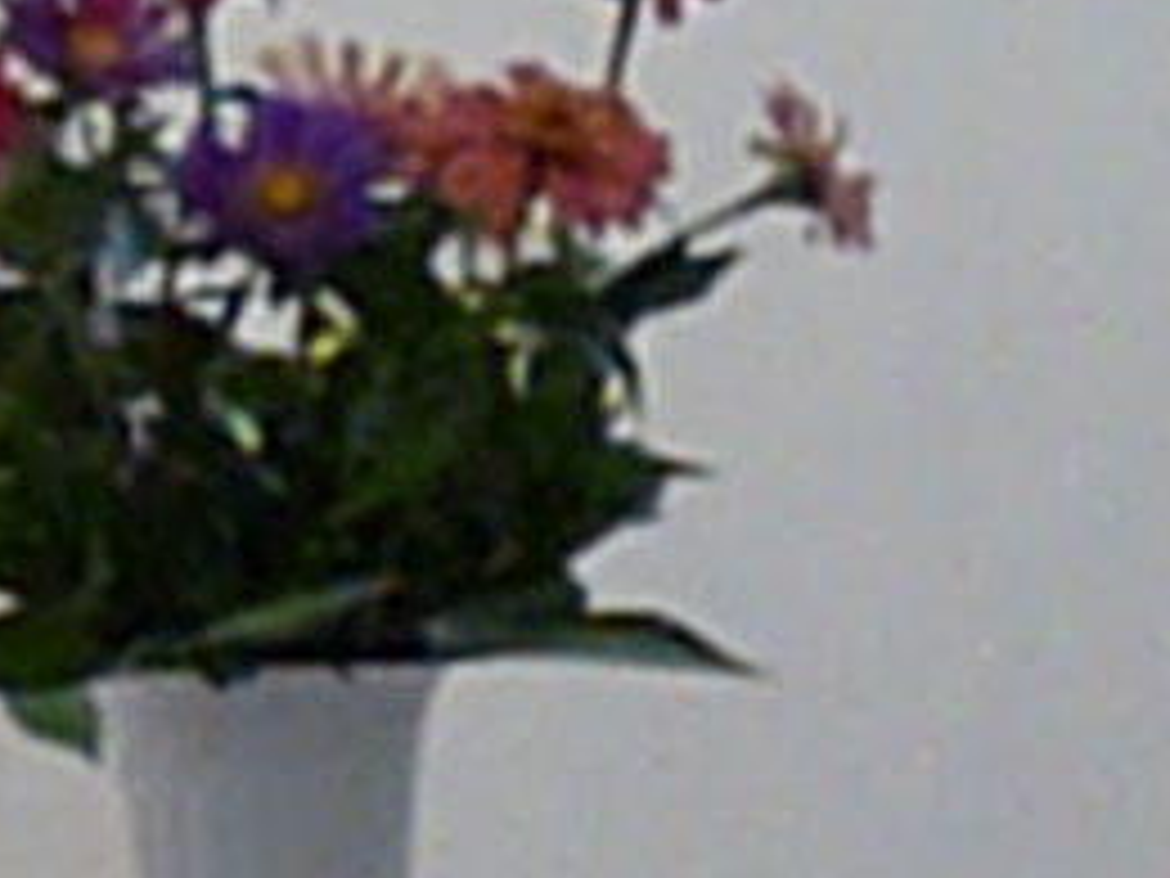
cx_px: -2349
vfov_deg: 4.2
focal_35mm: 355
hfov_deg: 5.3
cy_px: -162
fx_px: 11999
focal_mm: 8
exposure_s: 1/100
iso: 800
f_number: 3.2
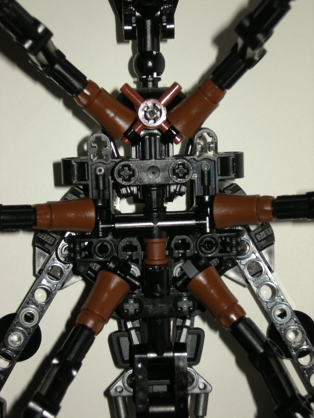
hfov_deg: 17.0
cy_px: 209
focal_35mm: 87
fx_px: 1052
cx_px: 157
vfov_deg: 22.5
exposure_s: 1/120
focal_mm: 14.6
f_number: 5.1
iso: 64
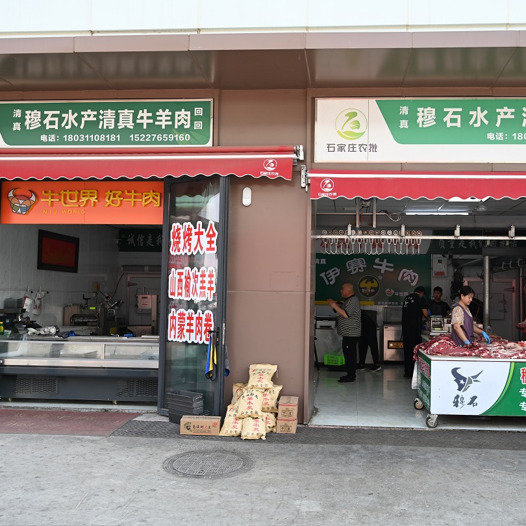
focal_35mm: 40
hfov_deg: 42.1
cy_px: 259
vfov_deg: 42.2
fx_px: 682
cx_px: 295
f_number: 5
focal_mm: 30.5
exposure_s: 1/250
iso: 200
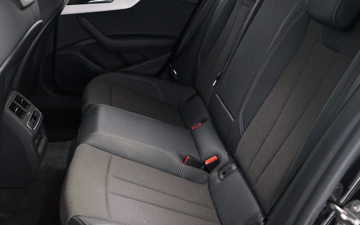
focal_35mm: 40
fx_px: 392
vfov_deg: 32.0
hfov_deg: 49.1
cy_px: 101
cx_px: 153
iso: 6400
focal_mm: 29
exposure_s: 1/50
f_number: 3.5
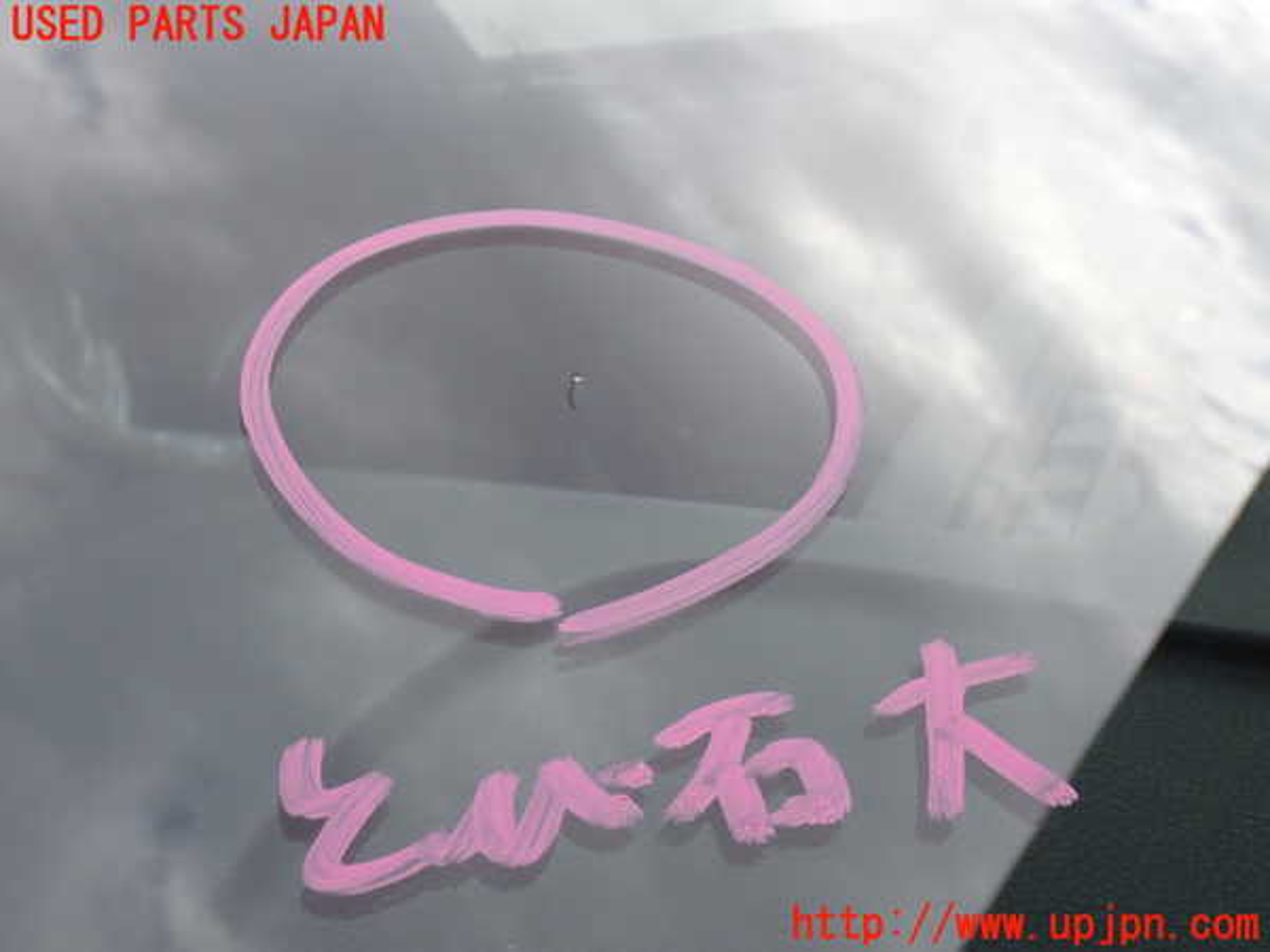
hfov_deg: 40.4
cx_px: 635
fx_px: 1724
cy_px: 476
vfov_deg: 30.9
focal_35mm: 47
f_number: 4.5
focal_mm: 8.4
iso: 100
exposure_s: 1/320
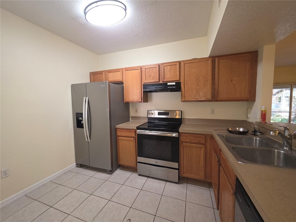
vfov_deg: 89.9
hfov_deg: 106.2
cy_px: 111
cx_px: 148
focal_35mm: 13
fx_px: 111
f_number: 1.9
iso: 160
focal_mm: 2.2
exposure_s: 1/60
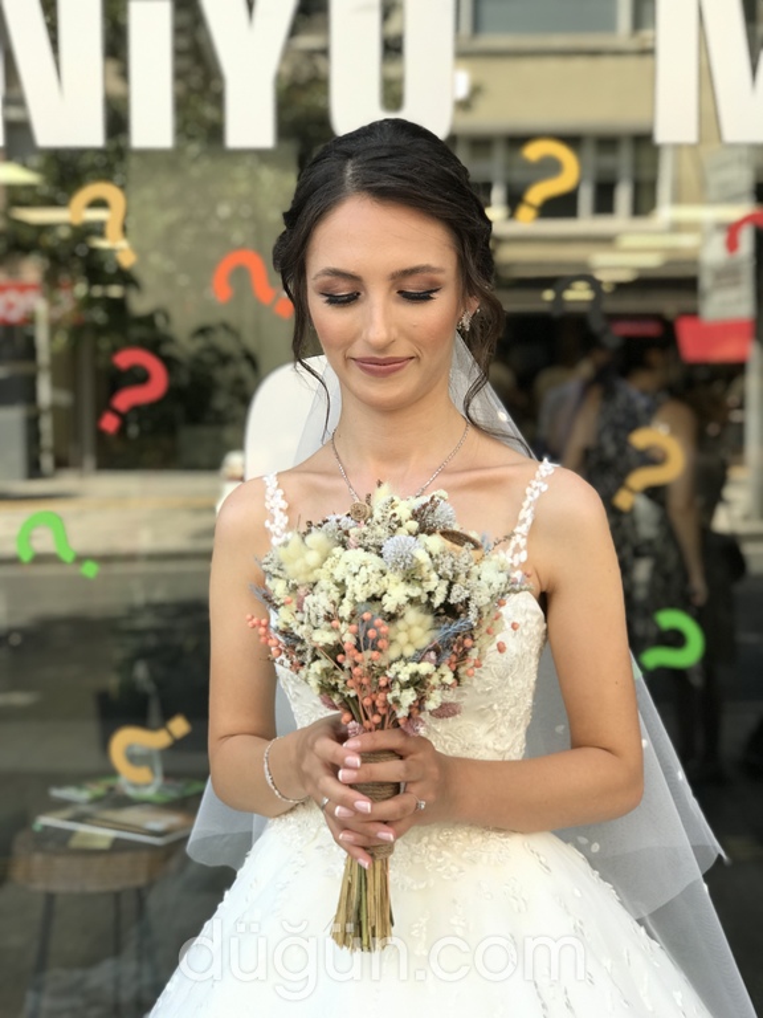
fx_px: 1675
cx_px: 382
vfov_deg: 33.8
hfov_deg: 25.7
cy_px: 509
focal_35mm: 57
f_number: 2.8
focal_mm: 6.6
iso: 20
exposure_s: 1/100
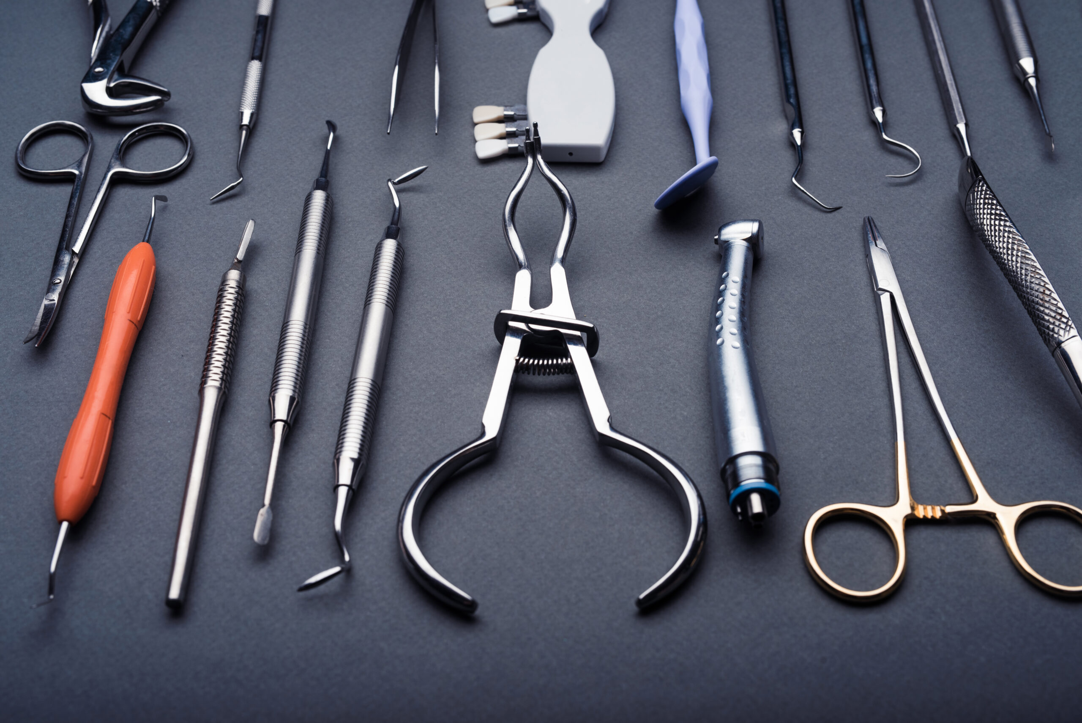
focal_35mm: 50
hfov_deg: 39.6
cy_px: 362
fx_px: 1503
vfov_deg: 27.0
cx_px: 541
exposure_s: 1/250
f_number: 11
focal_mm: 50
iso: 250
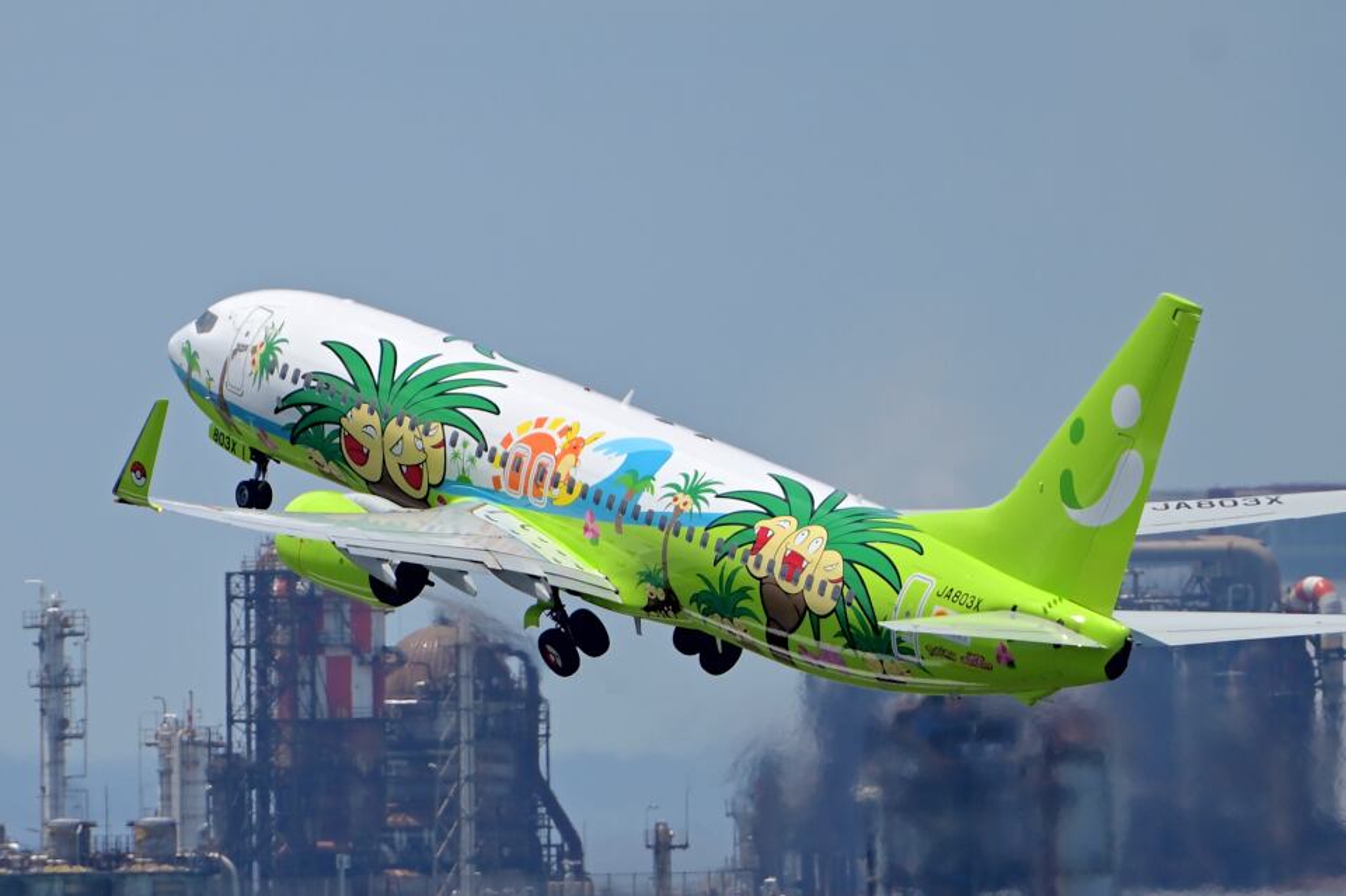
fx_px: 14947
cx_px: 673
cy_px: 448
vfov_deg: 3.4
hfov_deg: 5.2
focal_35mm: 400
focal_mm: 400
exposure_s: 1/2000
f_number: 5.6
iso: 140
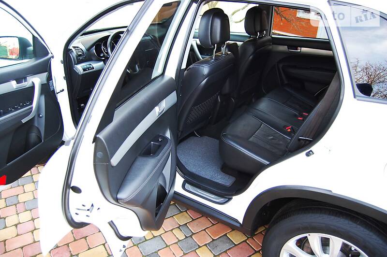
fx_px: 290
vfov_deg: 47.9
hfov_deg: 67.4
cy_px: 128
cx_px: 194
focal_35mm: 27
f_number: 3.5
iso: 400
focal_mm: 18
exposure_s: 1/60
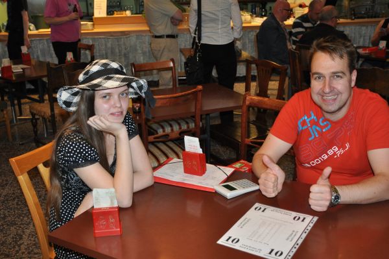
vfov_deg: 33.0
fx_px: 437
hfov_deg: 48.0
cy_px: 130
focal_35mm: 40
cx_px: 194
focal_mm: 27
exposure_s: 1/60
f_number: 3.8
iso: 800
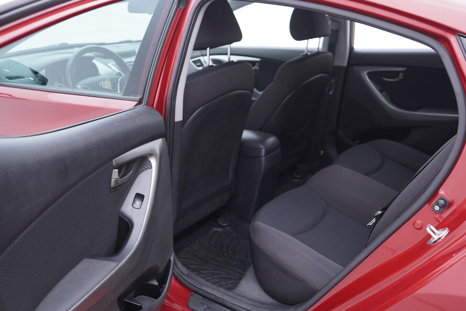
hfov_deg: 53.1
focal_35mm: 36
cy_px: 156
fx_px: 466
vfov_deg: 36.9
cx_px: 233
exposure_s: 1/40
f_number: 2.8
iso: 200
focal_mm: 24
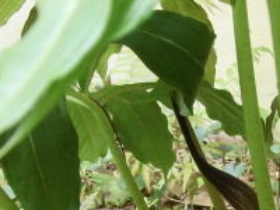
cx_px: 300
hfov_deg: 22.4
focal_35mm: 83
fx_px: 671
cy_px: 196
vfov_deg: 17.5
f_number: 2.8
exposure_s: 1/80
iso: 100
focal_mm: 4.7
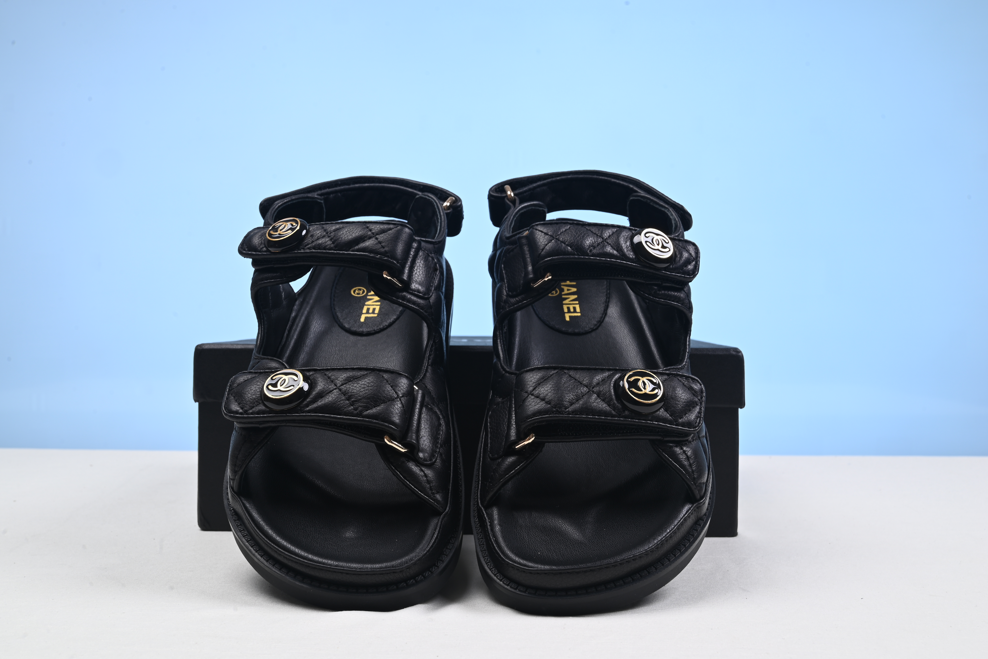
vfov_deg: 33.4
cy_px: 330
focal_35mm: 40
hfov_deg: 48.4
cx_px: 494
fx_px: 1098
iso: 110
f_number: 16
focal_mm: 40
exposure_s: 1/2.5
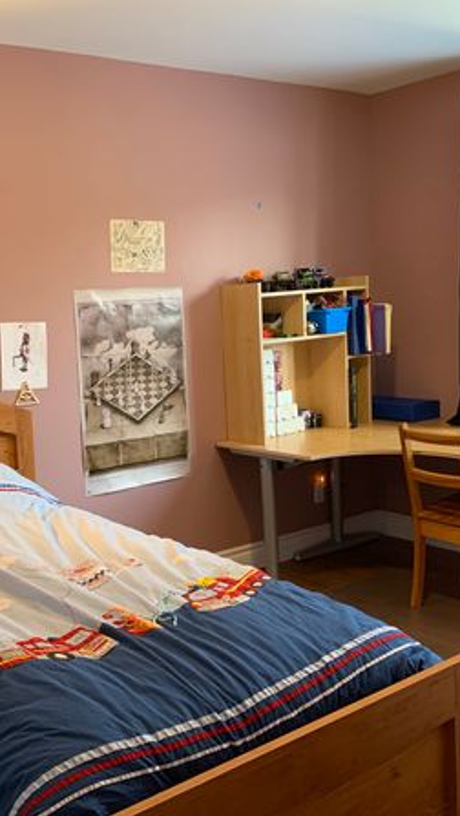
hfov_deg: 30.7
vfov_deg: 52.8
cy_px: 409
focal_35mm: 38
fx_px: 823
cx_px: 110
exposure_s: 1/60
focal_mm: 4.25
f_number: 1.8
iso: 125
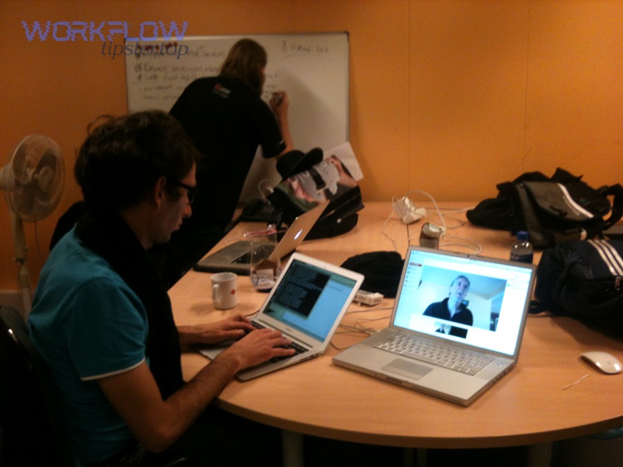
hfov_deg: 52.7
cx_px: 312
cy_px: 234
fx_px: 630
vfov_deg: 40.7
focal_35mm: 35
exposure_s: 1/15
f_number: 2.8
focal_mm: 3.85
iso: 100
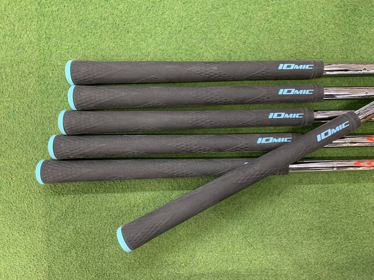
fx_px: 281
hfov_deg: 67.3
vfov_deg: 53.1
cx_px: 187
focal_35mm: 26
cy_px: 140
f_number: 1.8
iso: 320
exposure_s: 1/40
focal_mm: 4.25
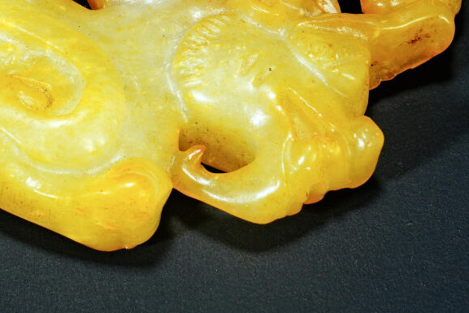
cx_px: 119
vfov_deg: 3.8
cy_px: -37
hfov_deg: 5.7
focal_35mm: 364
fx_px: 4743
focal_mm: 100
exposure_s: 1/160
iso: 100
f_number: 18
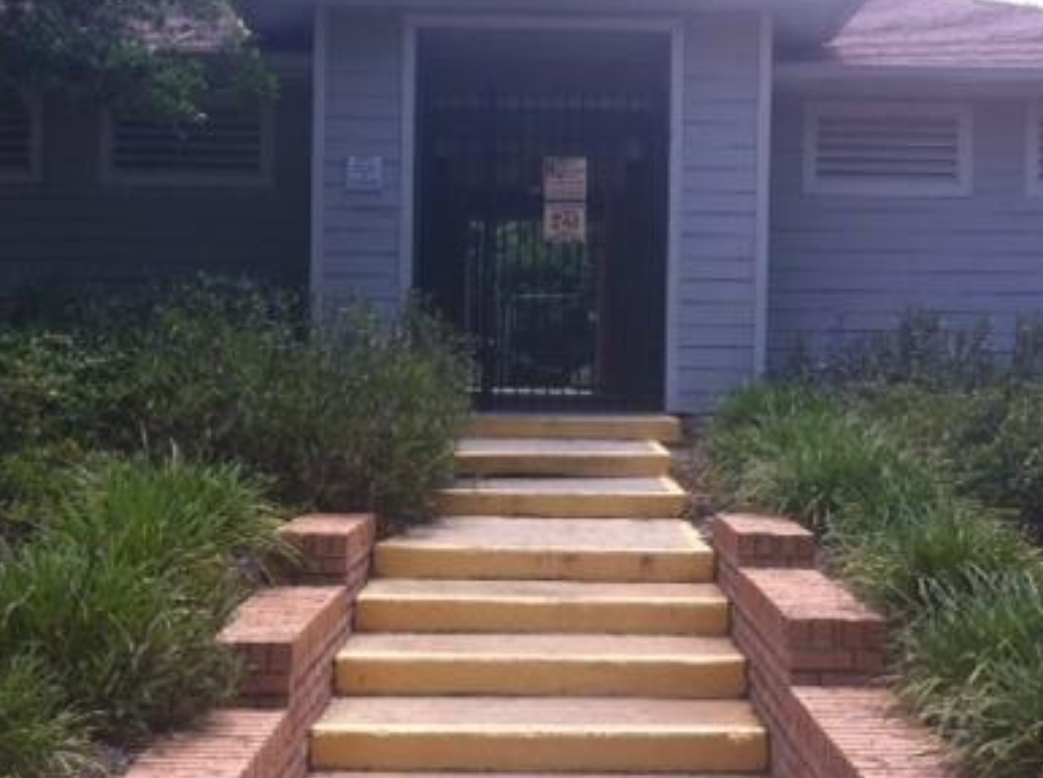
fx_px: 1744
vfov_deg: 25.1
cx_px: 584
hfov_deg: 33.3
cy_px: 327
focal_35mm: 58
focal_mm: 3.85
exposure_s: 1/511
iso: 80
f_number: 2.8
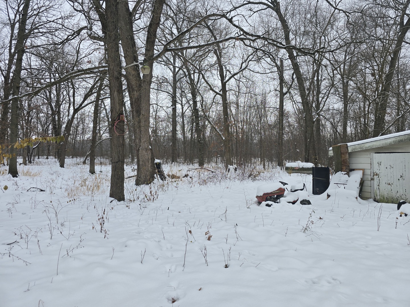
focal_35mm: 23
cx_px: 205
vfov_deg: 58.9
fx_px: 272
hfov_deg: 73.9
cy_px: 154
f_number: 1.7
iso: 12
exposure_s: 1/279
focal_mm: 6.3
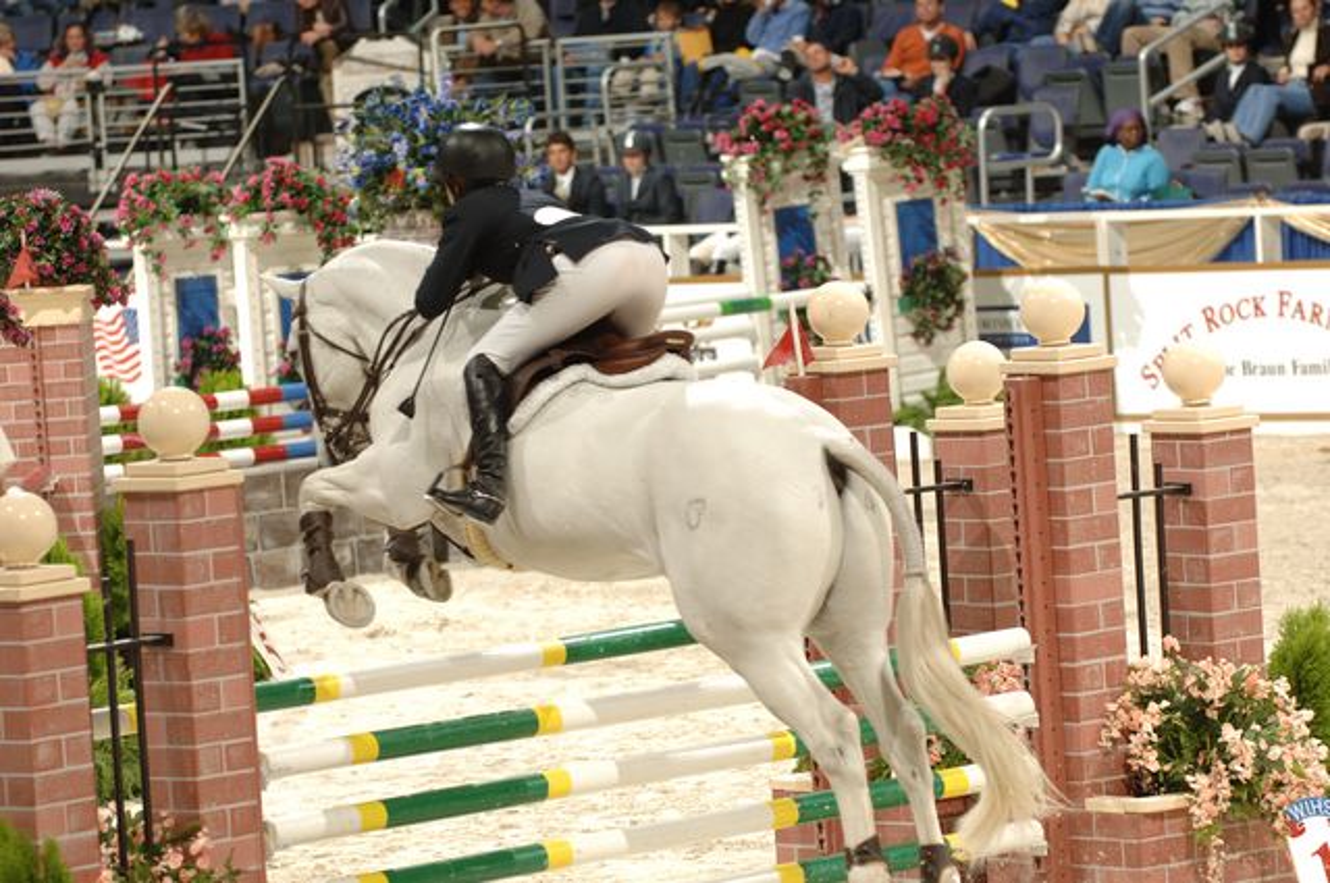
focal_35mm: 202
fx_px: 7472
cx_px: 665
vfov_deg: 6.8
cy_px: 442
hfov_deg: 10.2
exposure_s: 1/250
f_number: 4
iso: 200
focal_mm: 135
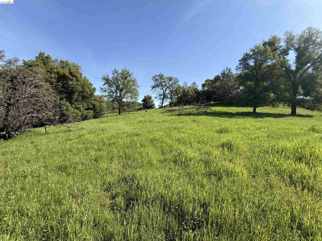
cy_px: 120
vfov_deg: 85.7
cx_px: 161
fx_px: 130
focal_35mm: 14
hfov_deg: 102.1
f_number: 2.2
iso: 50
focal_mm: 2.22
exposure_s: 1/1235
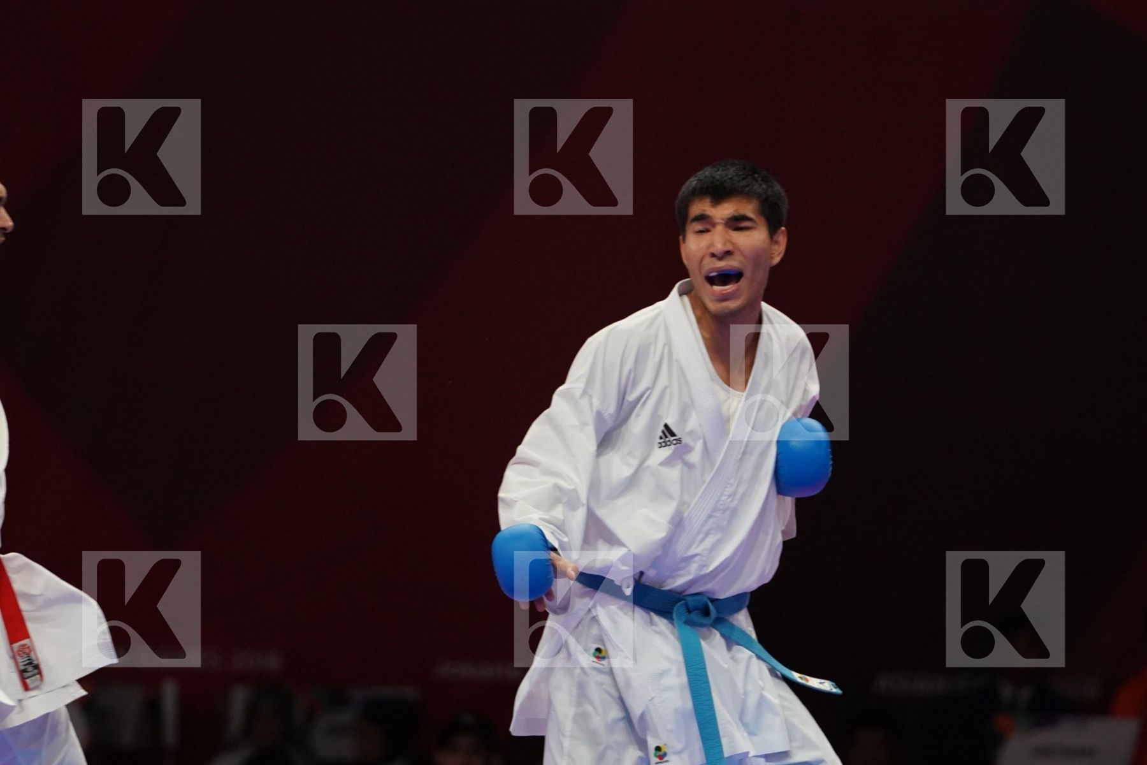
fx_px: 10545
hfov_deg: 6.2
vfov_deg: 4.2
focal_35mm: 331
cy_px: 382
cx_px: 574
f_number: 4
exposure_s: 1/1000
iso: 3200
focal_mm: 221
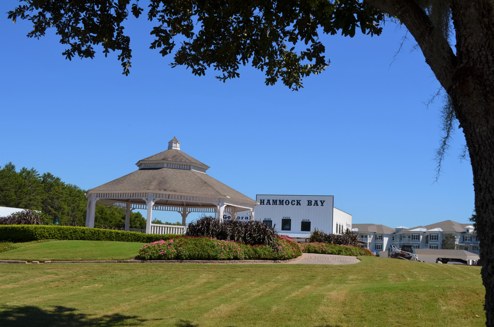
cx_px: 247
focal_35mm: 44
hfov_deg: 45.0
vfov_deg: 30.7
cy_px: 164
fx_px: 596
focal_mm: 29
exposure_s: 1/250
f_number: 8
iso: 100
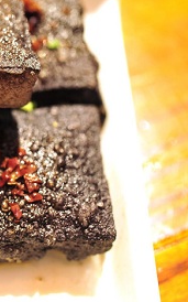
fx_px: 640
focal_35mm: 78
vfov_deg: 26.3
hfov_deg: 16.0
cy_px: 92
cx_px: -44
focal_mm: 35
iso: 640
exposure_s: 1/80
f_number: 3.2
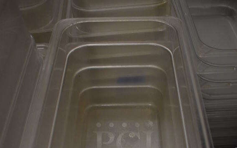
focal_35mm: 49
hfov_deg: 41.0
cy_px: 142
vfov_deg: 25.3
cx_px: 124
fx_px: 316
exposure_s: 1/160
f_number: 3.5
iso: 800
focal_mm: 20
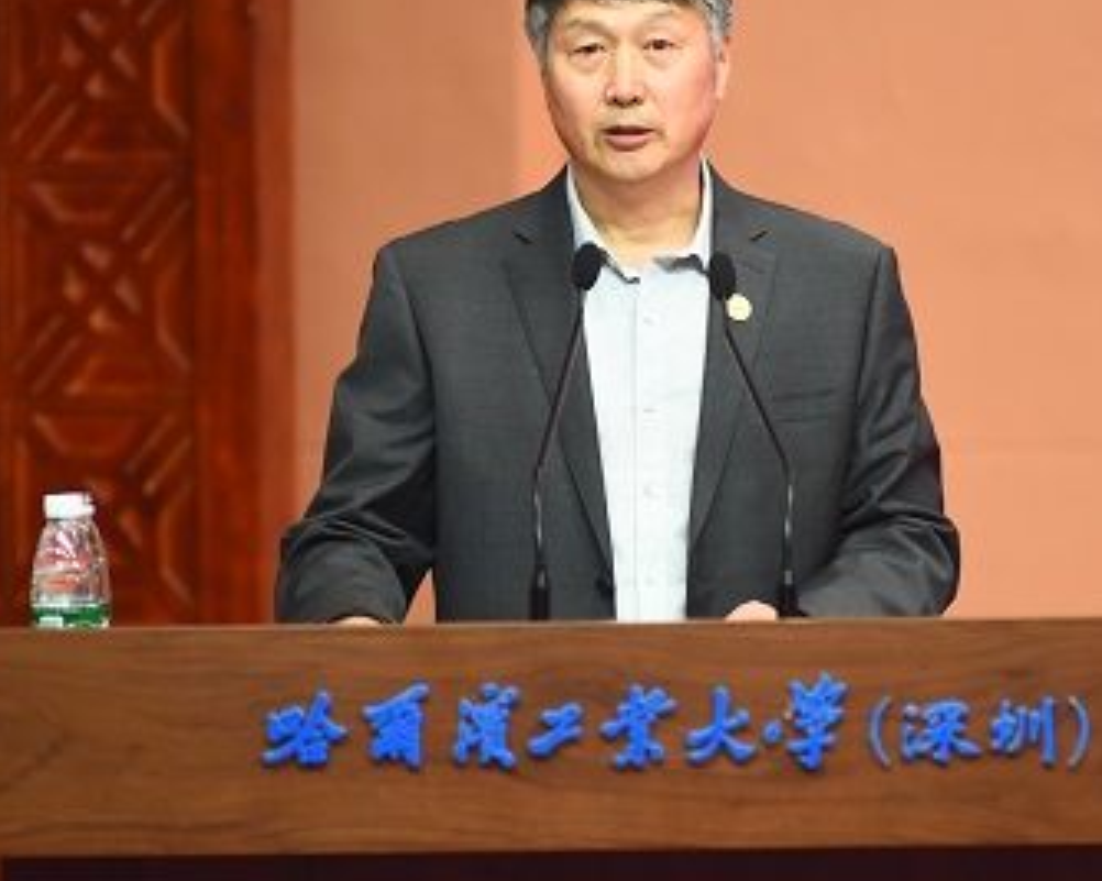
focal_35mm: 337
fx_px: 10988
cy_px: 379
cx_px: 657
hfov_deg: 5.7
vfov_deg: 4.6
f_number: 3.5
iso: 2000
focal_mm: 200
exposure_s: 1/160
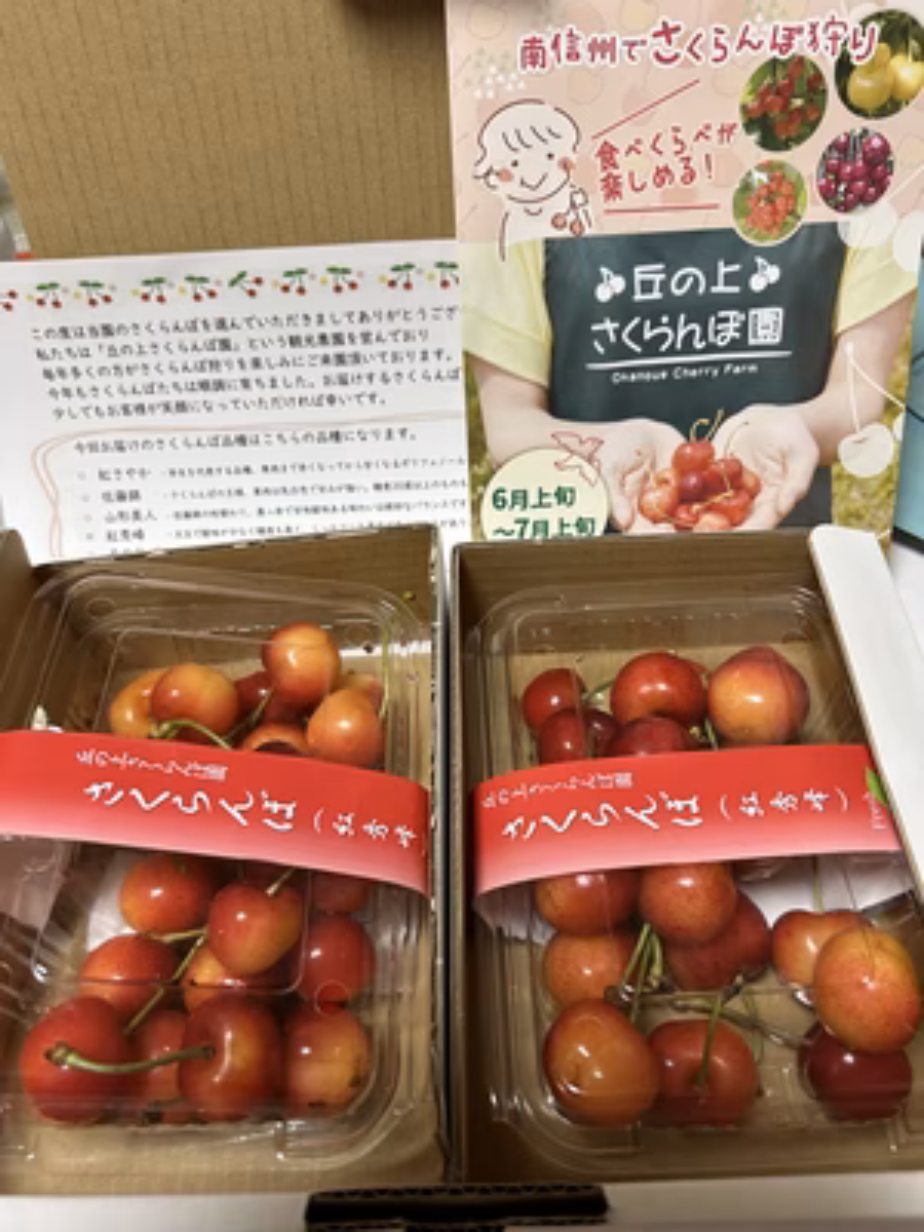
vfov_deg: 67.3
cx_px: 462
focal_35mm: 26
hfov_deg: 53.1
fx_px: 925
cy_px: 616
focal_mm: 5.7
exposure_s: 1/100
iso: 125
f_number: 1.5
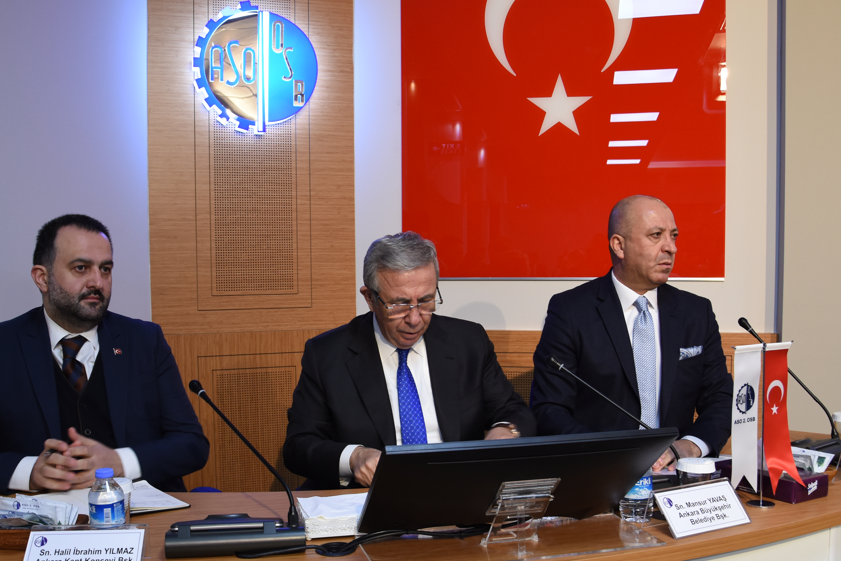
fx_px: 818
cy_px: 325
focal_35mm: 35
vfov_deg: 37.8
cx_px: 387
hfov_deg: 54.4
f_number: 5
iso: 640
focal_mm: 18
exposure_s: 1/40
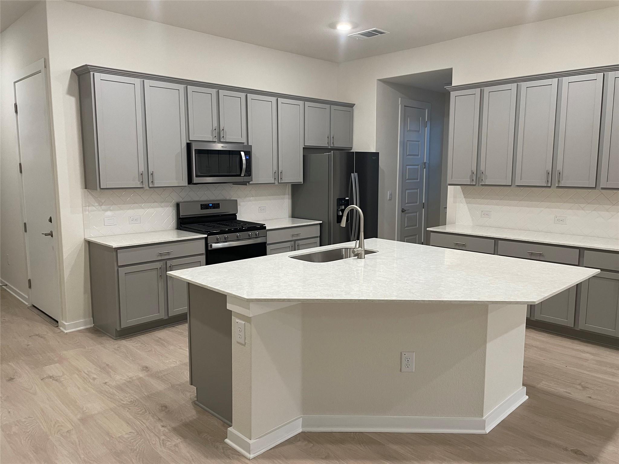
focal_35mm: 26
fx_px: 465
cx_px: 310
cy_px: 232
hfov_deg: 67.3
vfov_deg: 53.1
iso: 100
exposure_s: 1/60
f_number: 1.6
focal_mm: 4.2
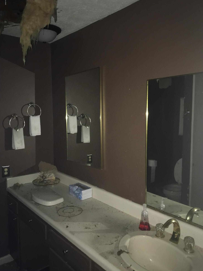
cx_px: 104
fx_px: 227
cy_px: 138
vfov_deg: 61.7
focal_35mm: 29
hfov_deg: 48.2
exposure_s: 1/16
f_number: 1.8
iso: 100
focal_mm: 3.99
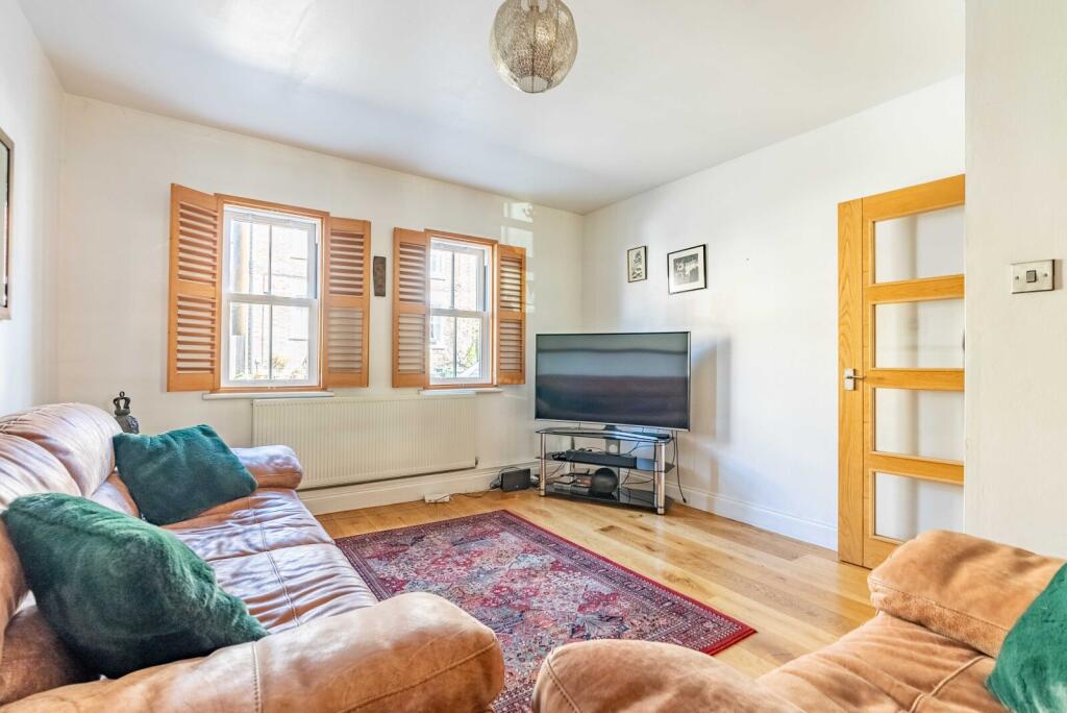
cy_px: 356
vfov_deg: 73.8
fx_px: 474
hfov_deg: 96.7
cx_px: 534
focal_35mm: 16
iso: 800
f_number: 7.1
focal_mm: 16
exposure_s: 1/80
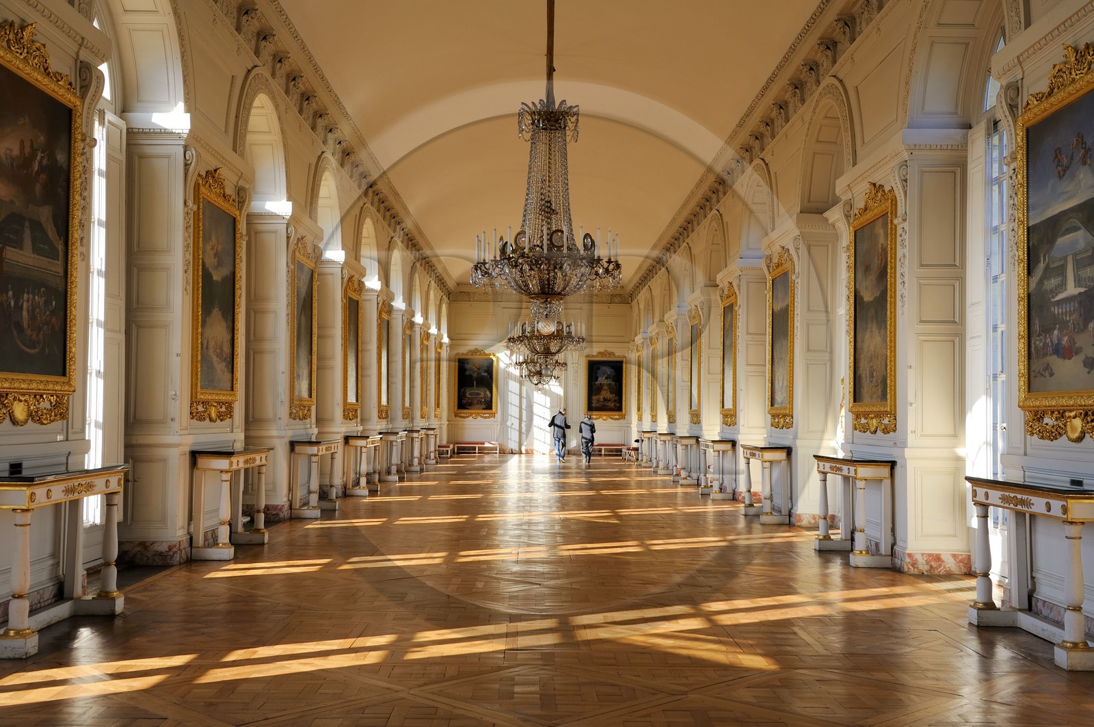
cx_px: 547
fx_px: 1154
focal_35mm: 38
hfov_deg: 50.7
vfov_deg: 35.0
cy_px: 364
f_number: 9
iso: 200
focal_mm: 38
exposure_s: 1/60
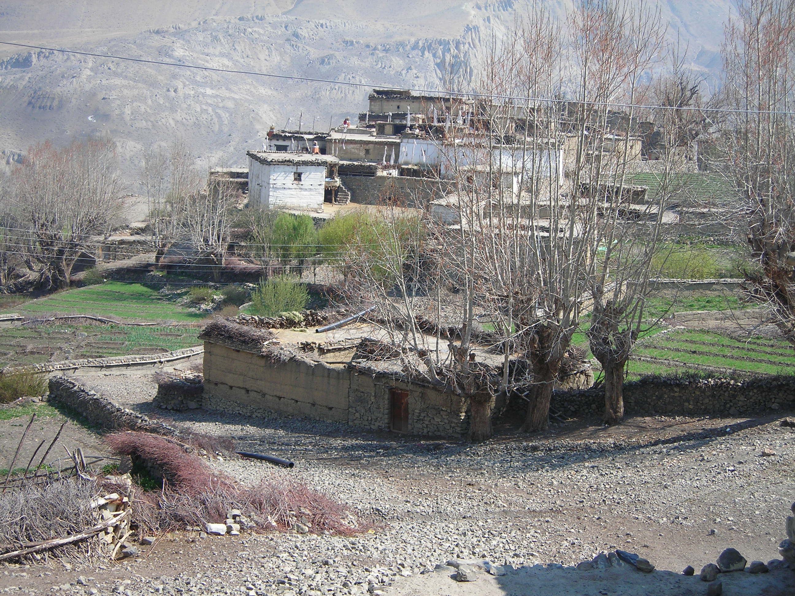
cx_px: 398
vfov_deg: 22.6
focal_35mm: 65
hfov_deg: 29.8
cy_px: 298
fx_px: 1493
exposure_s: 1/224
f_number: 3.9
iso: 50
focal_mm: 10.8
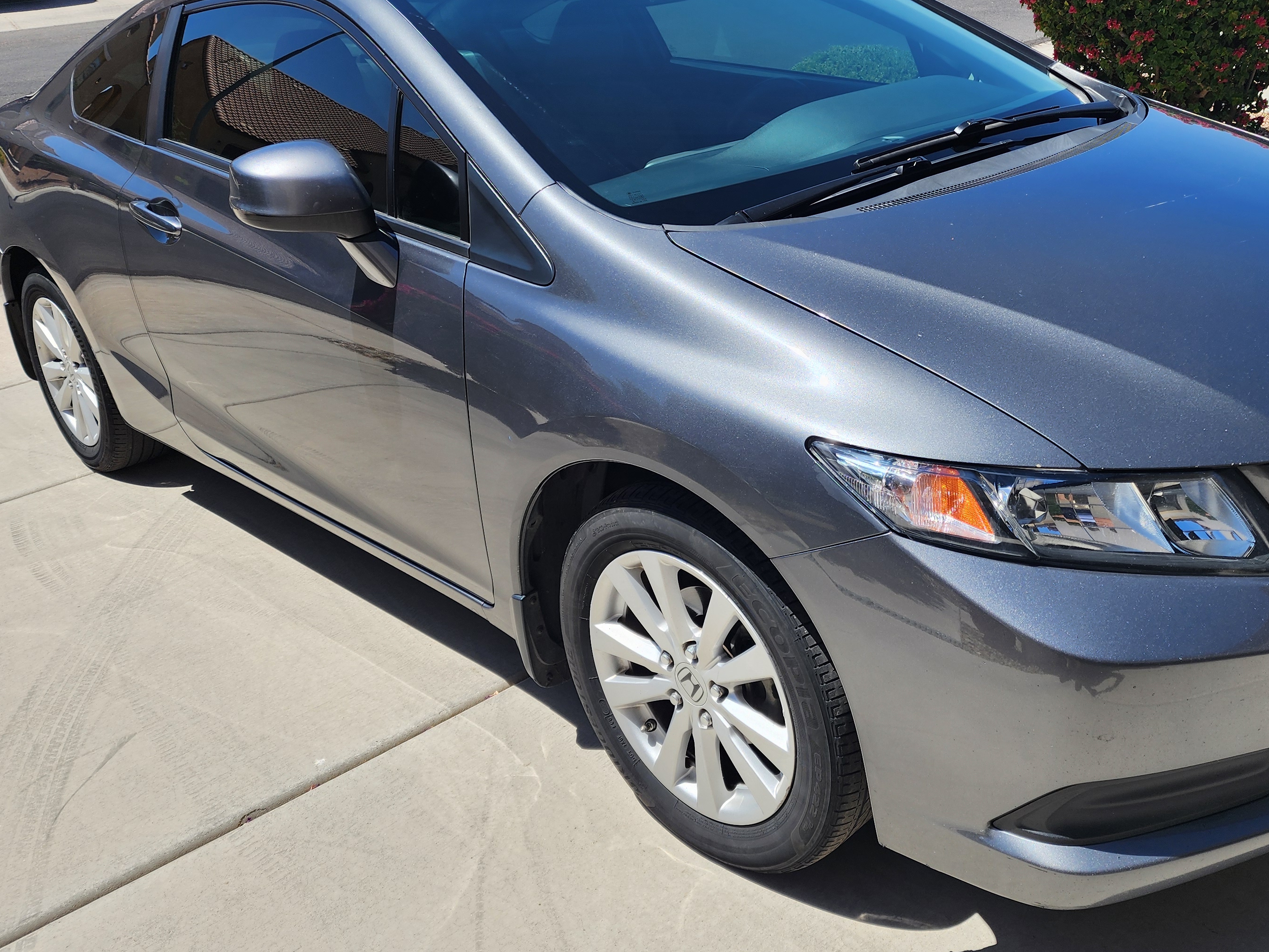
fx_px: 1246
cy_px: 388
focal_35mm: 34
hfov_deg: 53.5
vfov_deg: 41.6
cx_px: 770
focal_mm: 6.4
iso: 12
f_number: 1.8
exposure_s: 1/912
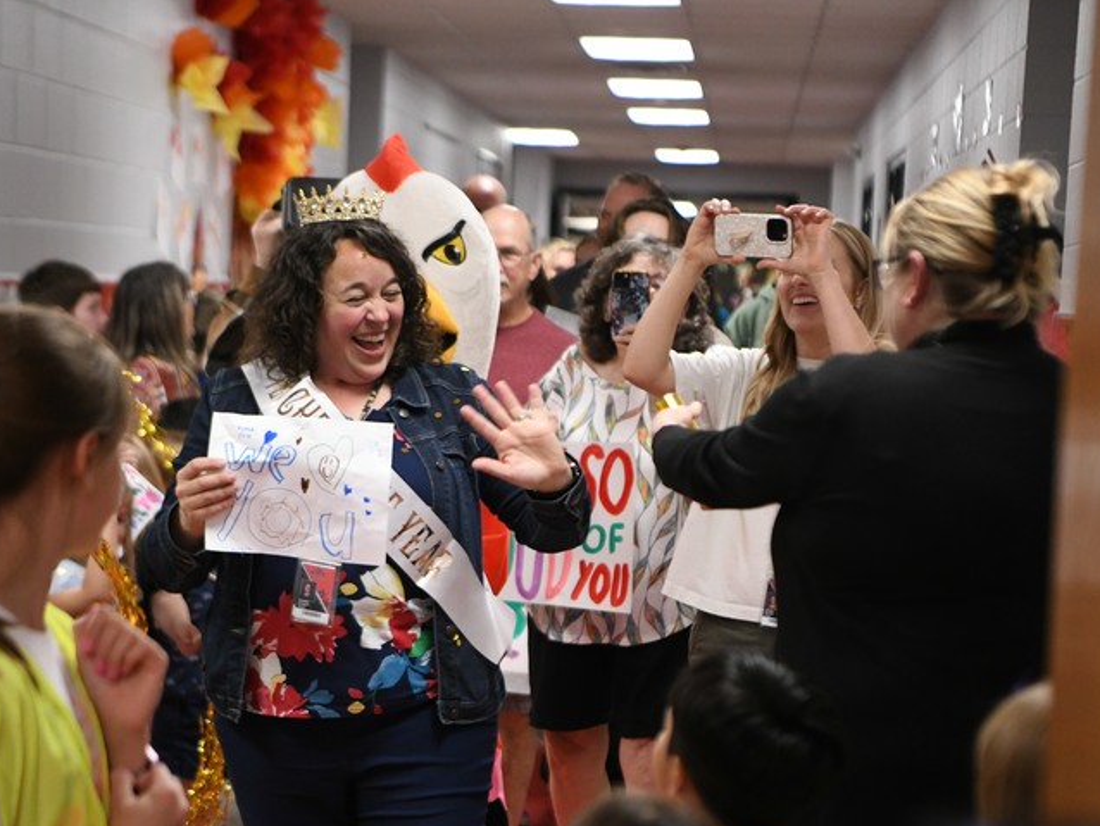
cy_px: 575
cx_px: 484
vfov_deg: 13.7
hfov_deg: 18.2
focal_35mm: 108
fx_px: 3433
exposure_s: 1/320
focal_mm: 70
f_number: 2.8
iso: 3200
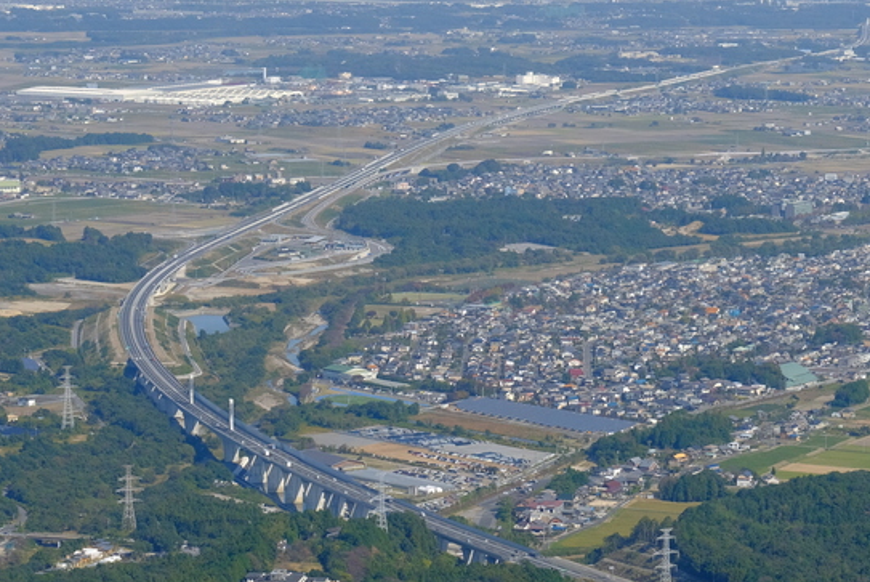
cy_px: 421
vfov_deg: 9.9
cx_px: 783
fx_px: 3338
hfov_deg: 14.7
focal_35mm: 138
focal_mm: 50
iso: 640
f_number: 11
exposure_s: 1/750
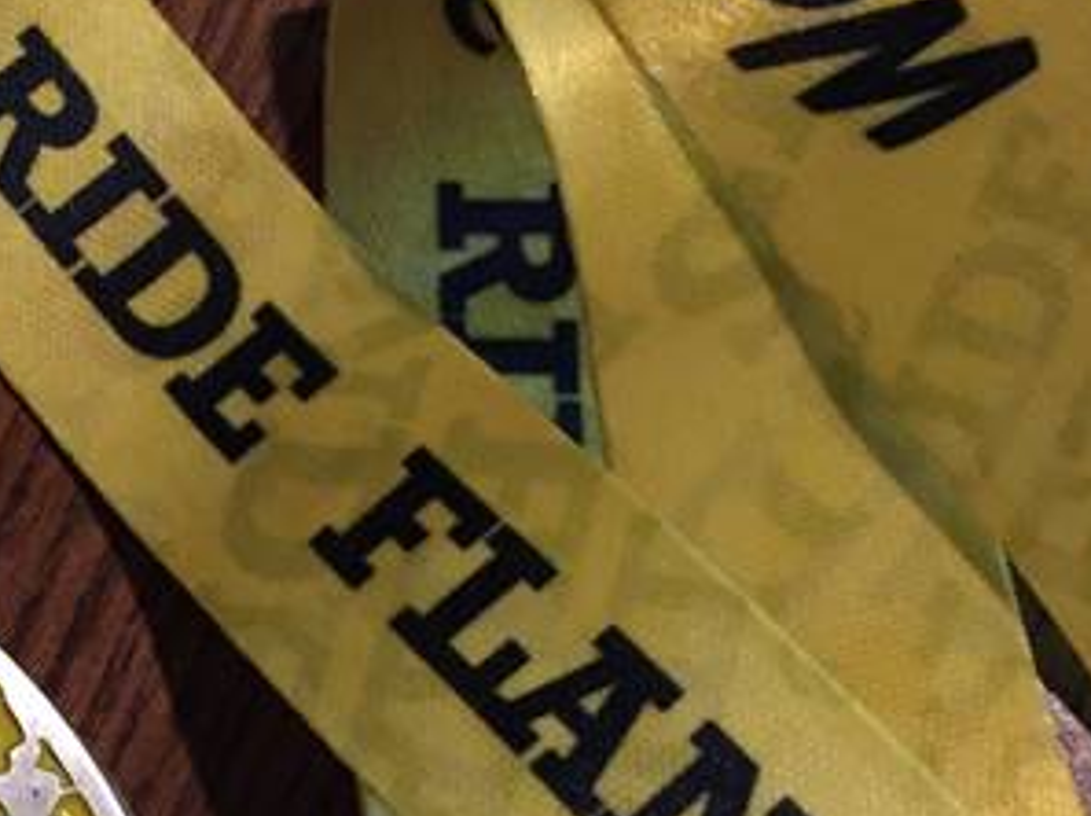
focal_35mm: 88
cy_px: 485
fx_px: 2770
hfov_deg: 21.7
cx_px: 79
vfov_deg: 16.7
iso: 500
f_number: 2.2
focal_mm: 4.15
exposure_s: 1/17
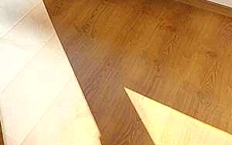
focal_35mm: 69
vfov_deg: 14.0
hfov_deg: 23.8
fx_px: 436
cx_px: -113
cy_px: -189
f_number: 2.2
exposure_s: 1/152
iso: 50
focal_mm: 1.8
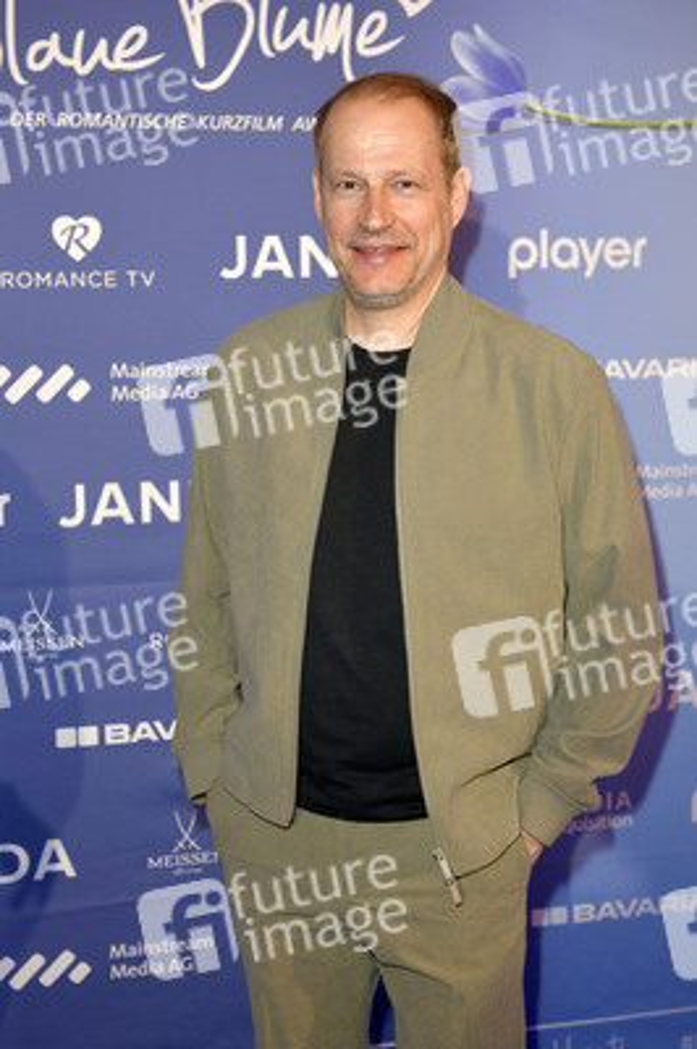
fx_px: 1396
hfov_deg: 28.0
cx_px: 348
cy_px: 524
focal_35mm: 48
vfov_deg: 41.1
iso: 1000
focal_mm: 48
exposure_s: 1/250
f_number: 5
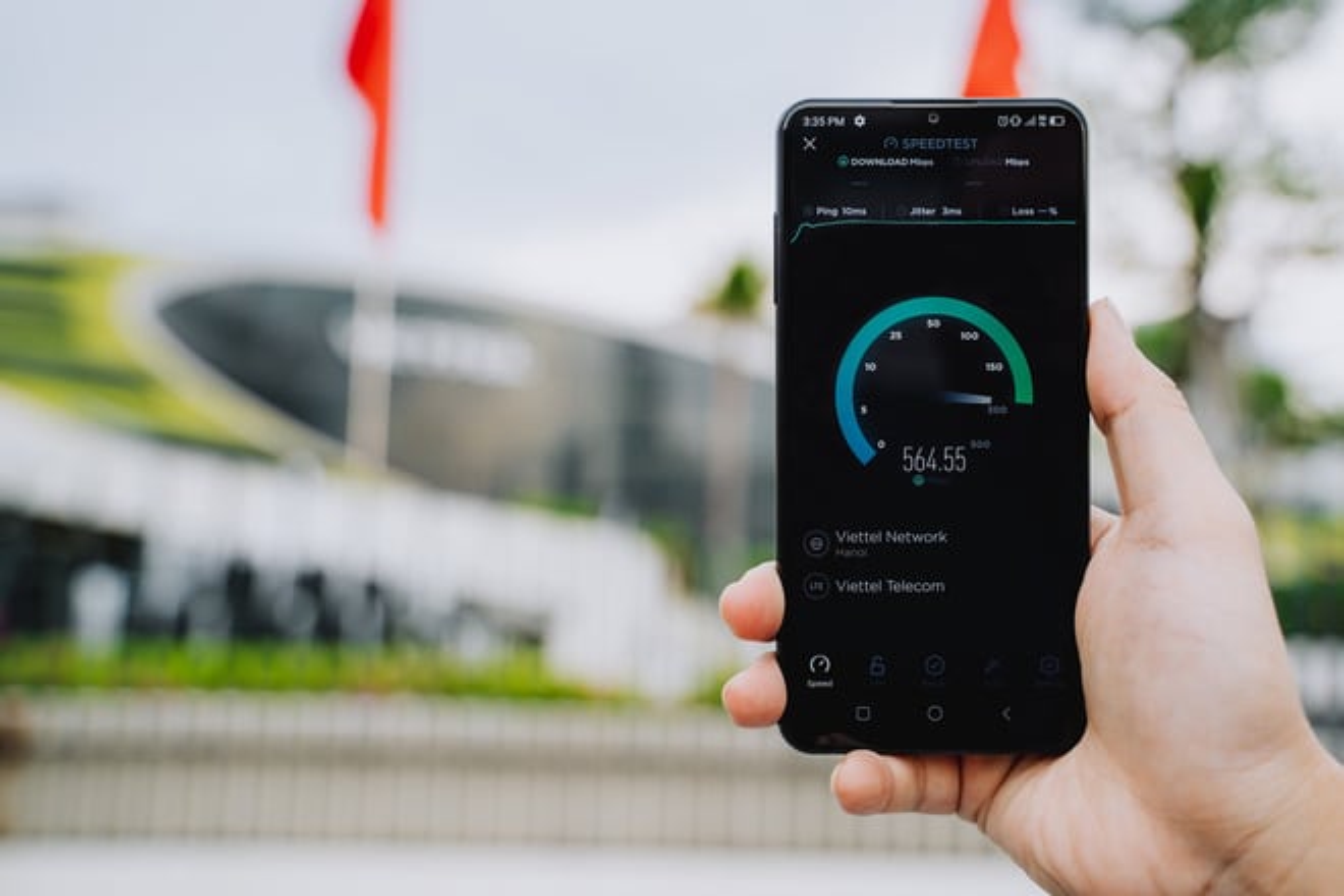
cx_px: 672
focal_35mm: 44
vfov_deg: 30.5
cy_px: 448
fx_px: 1643
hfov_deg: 44.5
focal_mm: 44
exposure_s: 1/200
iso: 125
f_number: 4
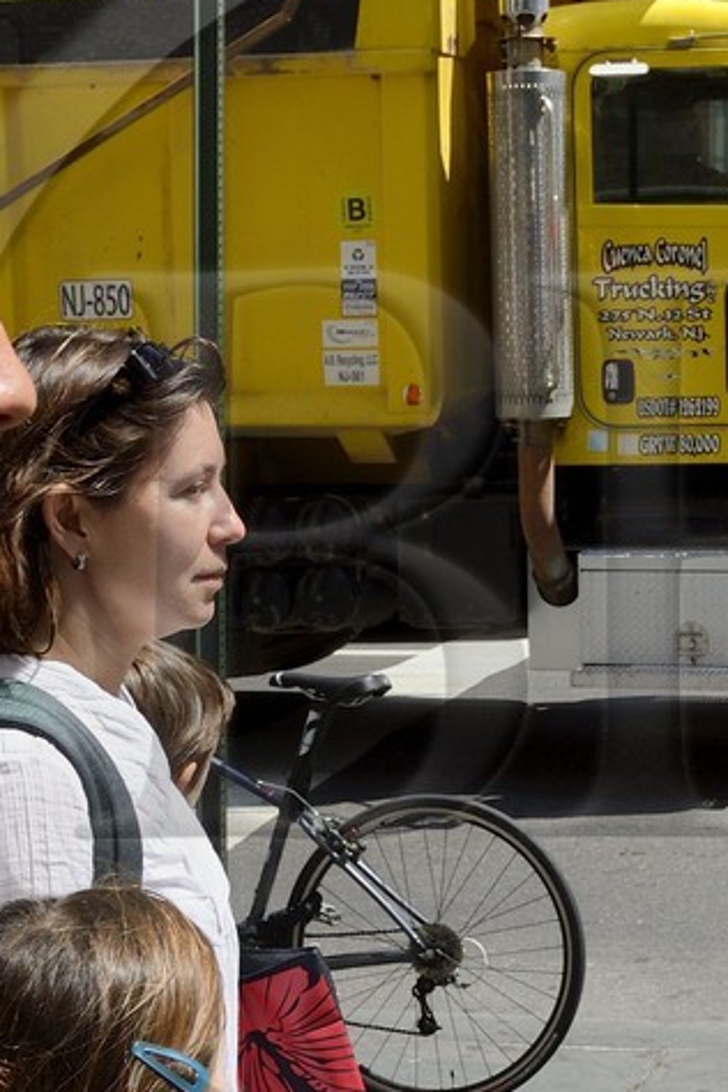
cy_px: 558
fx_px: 2457
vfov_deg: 25.1
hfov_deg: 16.7
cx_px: 564
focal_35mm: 81
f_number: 9
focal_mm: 24
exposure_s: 1/640
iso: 400
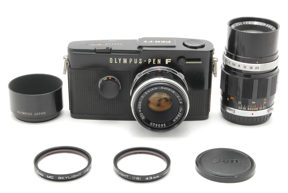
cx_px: 144
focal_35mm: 82
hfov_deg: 24.6
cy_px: 96
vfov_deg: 16.6
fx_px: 661
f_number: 16
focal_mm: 55
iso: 640
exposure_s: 1/100
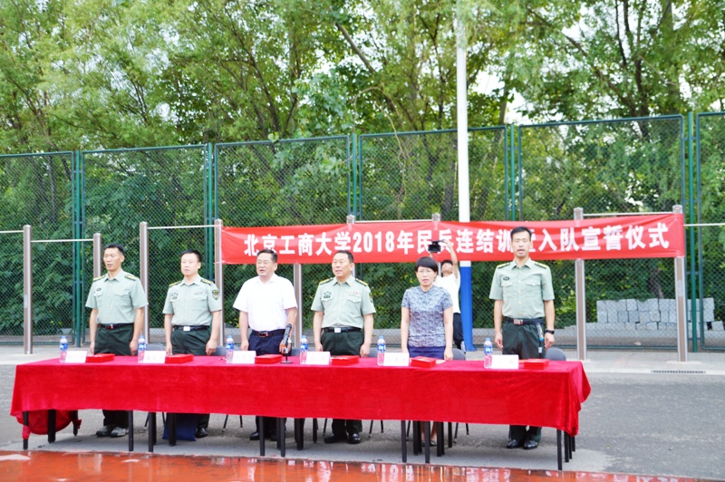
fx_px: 966
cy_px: 241
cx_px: 362
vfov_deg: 28.0
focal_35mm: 48
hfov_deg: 41.1
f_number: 4.2
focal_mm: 32
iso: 100
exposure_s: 1/30
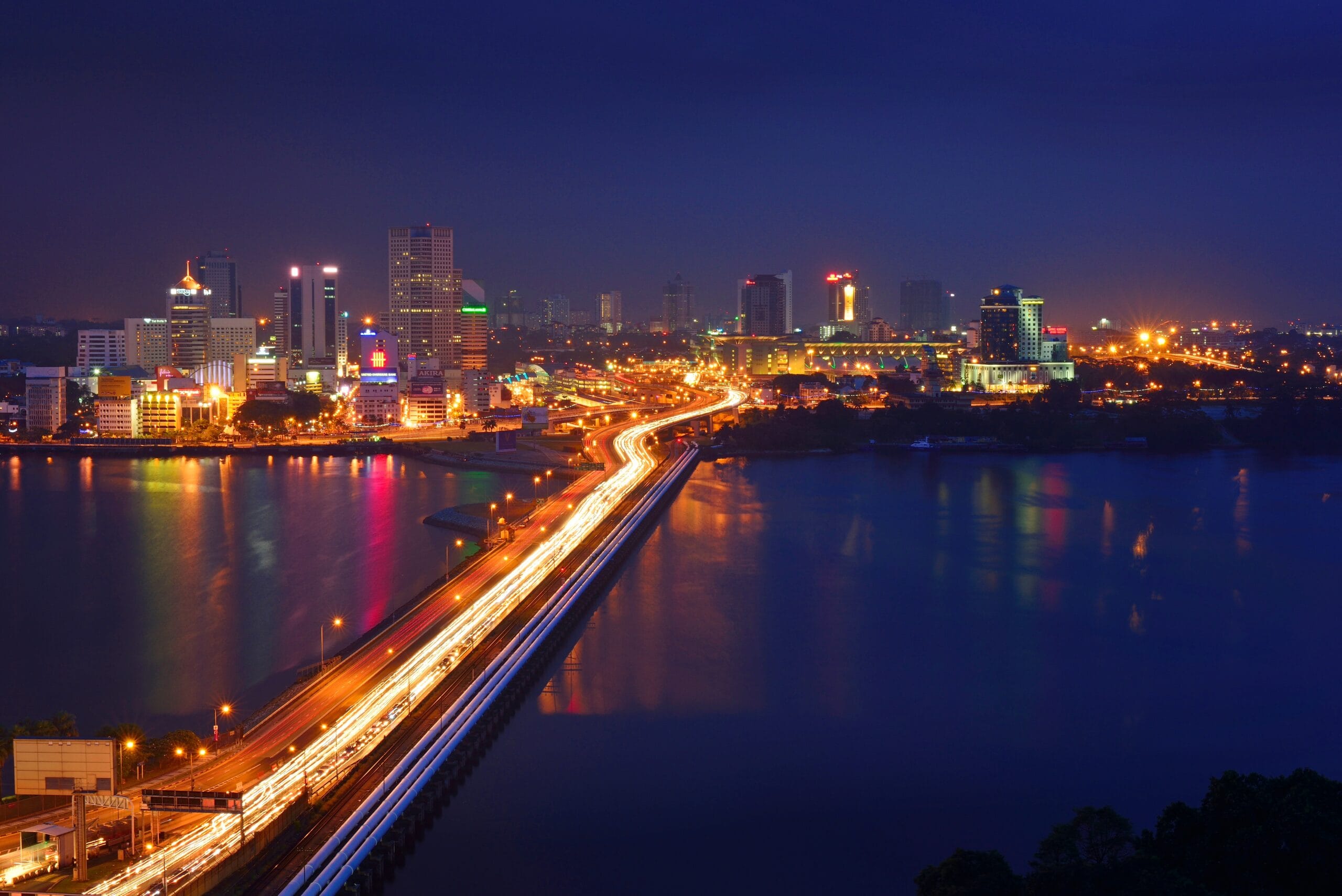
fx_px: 1939
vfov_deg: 26.0
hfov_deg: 38.2
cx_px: 671
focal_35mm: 52
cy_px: 448
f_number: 22
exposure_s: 25
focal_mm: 52
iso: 100
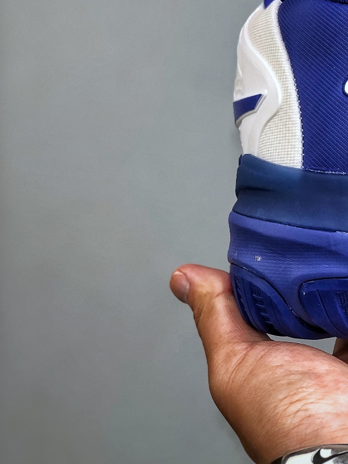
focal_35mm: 112
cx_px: 336
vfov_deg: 17.4
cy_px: 99
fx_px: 1501
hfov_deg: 13.1
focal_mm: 6.6
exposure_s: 1/100
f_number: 2.8
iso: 40
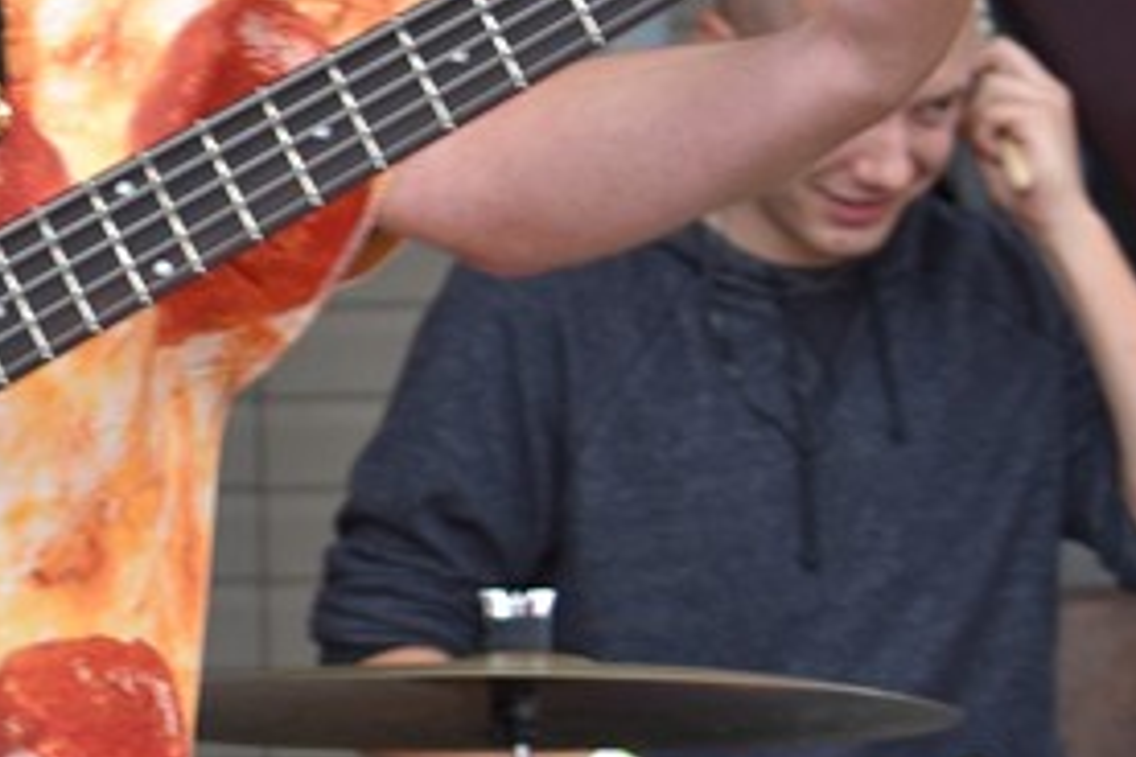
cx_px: -156
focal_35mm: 299
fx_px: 9428
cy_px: 327
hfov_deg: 6.9
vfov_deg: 4.6
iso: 400
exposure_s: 1/125
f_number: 5.6
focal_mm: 55
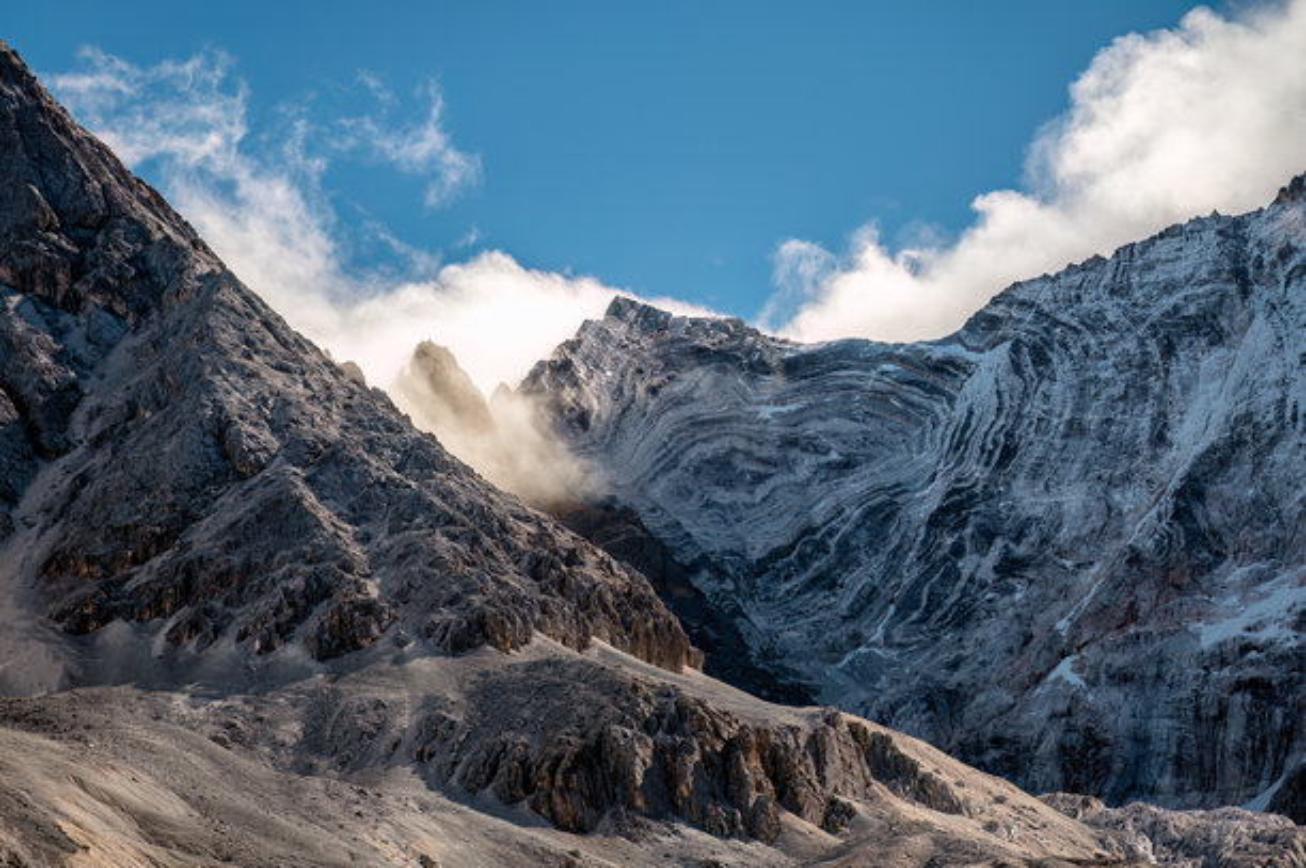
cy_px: 434
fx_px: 7250
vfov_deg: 6.9
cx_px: 653
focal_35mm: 200
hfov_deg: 10.3
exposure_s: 1/500
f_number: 7.1
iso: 100
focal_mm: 200
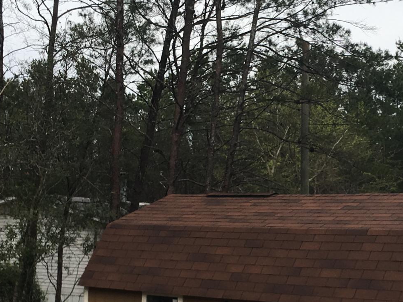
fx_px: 1036
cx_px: 272
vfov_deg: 16.4
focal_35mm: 89
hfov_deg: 21.9
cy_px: 262
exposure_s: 1/1399
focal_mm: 4.15
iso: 25
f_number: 2.2
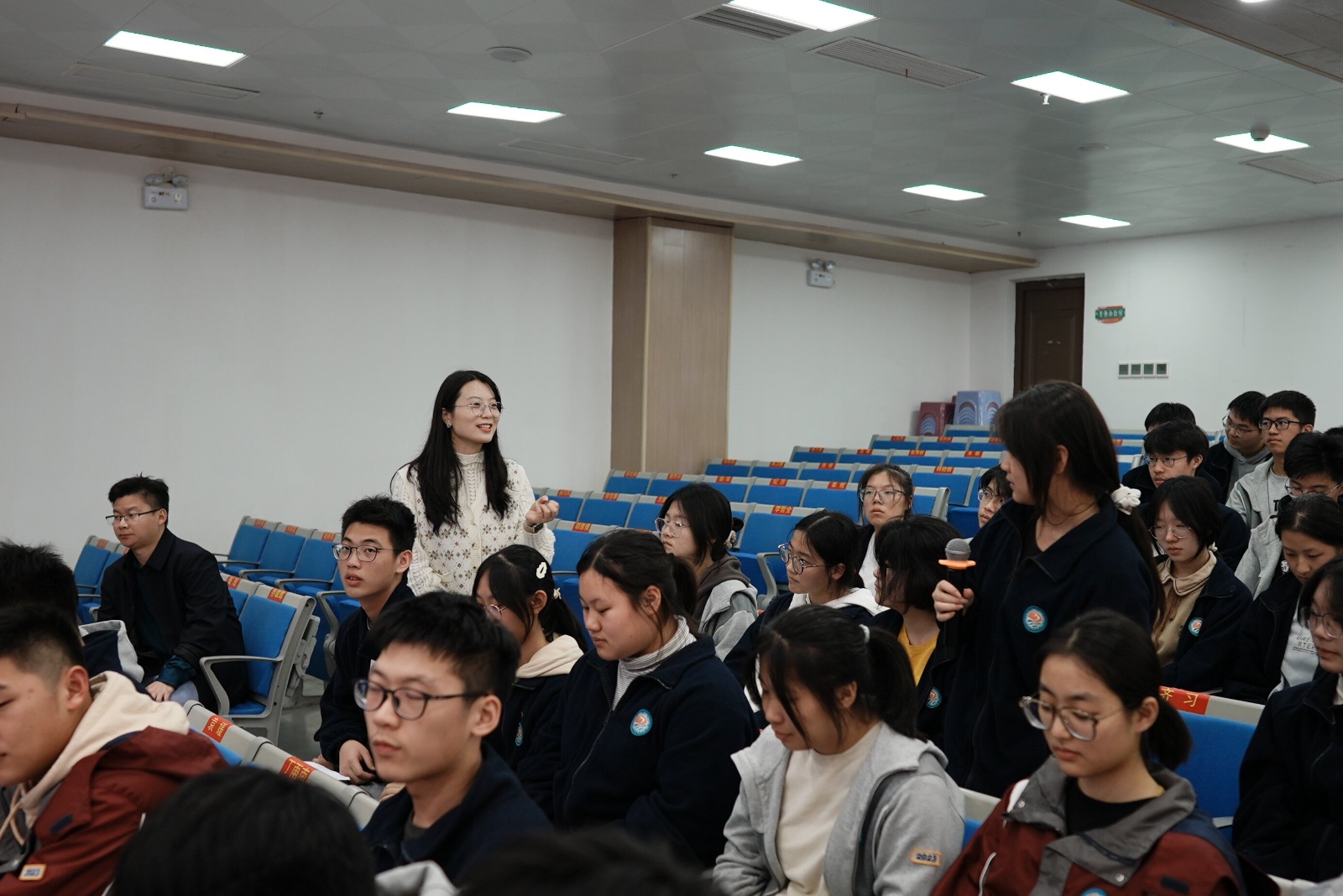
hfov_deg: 53.1
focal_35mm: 36
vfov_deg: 36.9
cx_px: 672
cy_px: 448
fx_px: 1343
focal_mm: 24
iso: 200
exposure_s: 1/200
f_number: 2.2
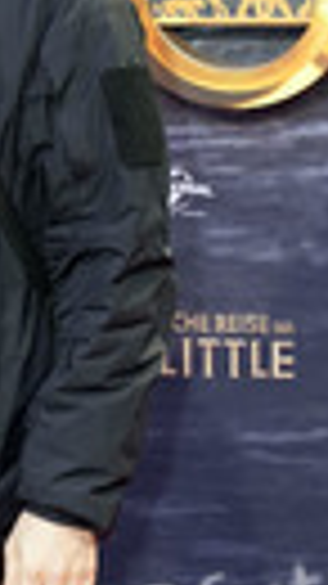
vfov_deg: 8.9
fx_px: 3747
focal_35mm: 242
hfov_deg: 5.0
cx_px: -139
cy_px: 428
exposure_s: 1/160
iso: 1250
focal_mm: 75
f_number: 5.6
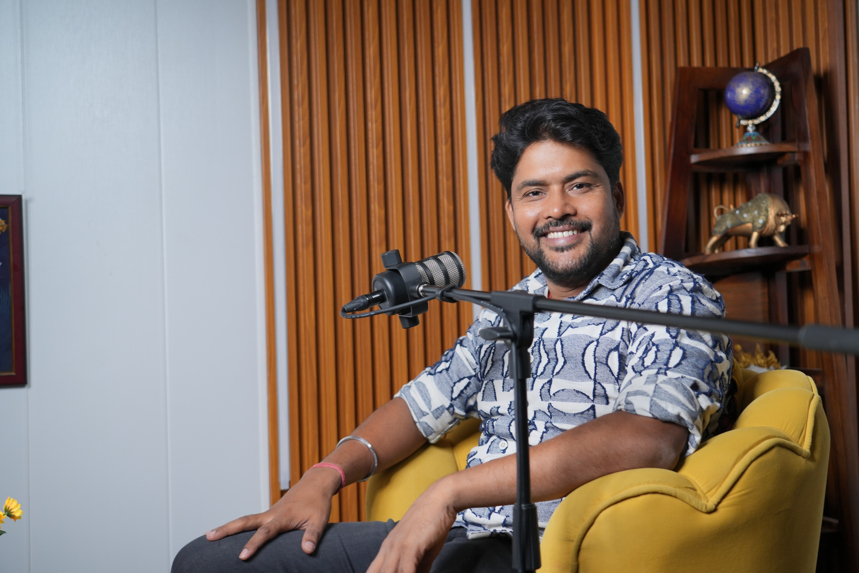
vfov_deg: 29.2
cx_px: 430
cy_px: 286
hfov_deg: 42.7
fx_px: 1098
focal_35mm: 46
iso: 800
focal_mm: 46
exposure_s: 1/50
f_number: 4
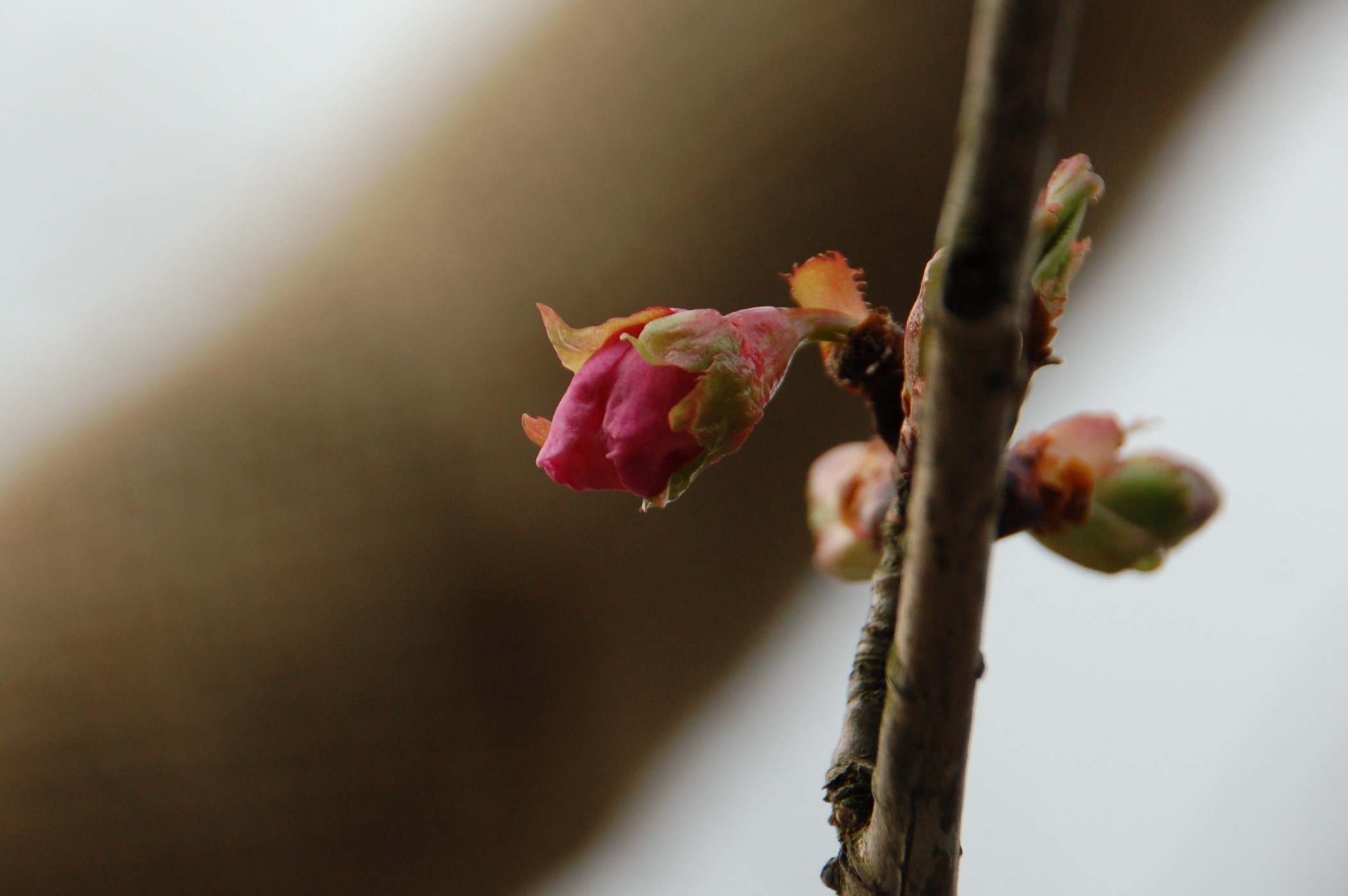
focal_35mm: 375
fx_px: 14030
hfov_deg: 5.5
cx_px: 674
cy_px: 448
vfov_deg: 3.7
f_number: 6.3
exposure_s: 1/200
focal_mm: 250
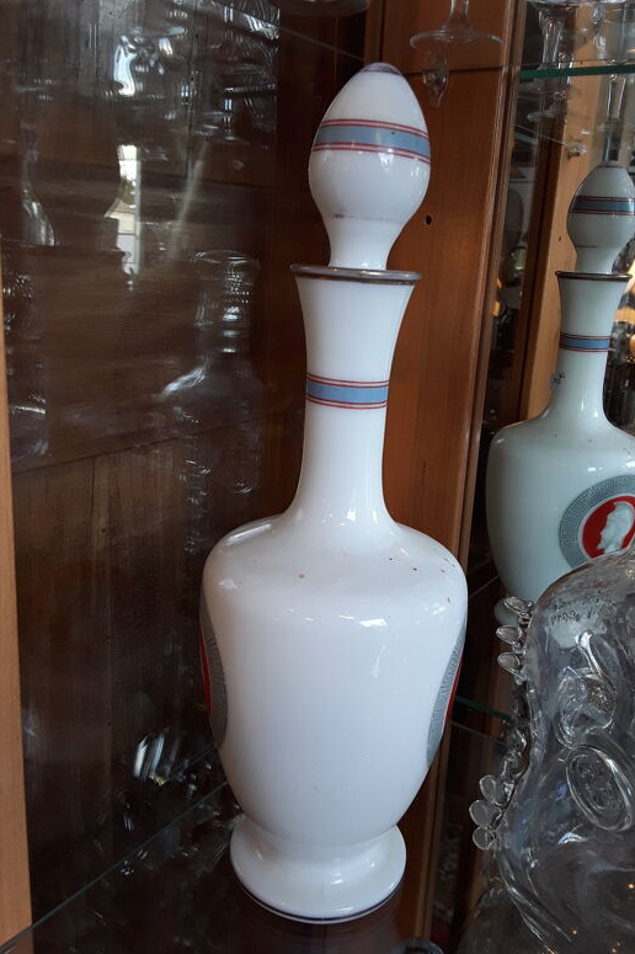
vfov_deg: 63.7
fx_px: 768
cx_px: 326
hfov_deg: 44.9
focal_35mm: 29
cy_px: 468
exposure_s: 1/30
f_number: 1.9
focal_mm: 2.91
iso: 50
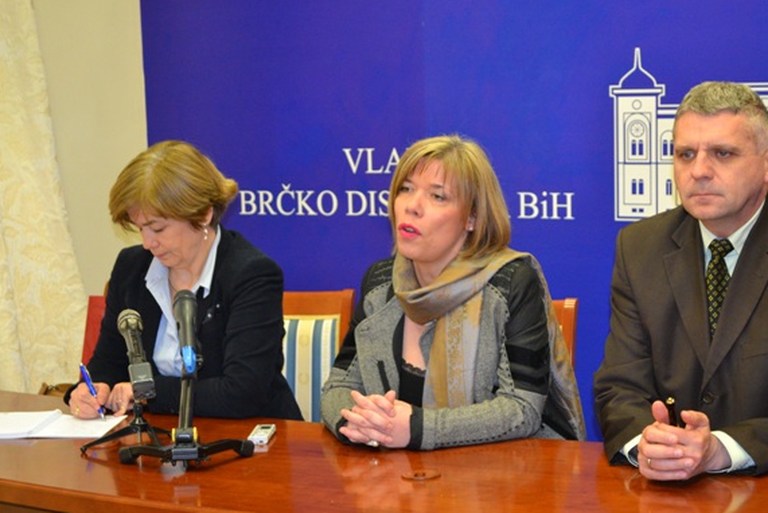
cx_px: 416
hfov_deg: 27.3
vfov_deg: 18.4
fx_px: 1579
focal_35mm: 74
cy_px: 269
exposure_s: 1/60
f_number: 5.3
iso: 2000
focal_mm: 44
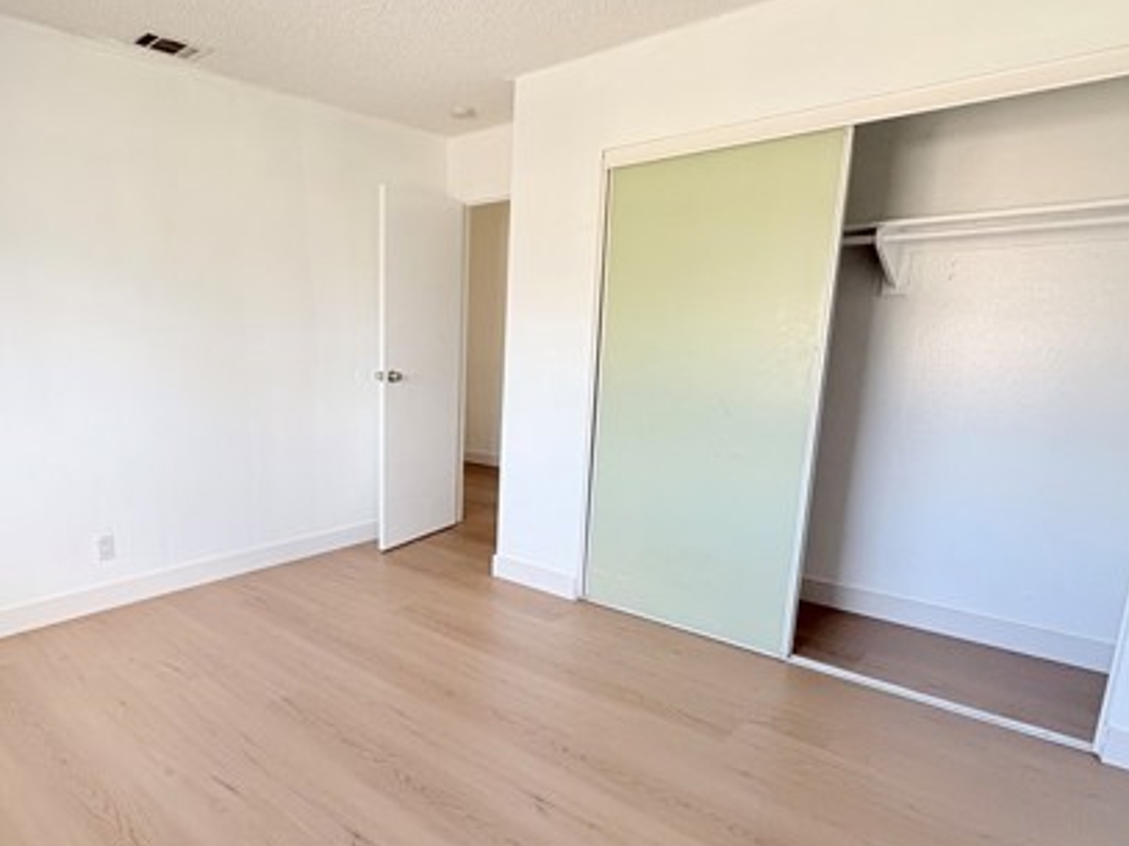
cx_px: 399
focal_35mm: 22
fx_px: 717
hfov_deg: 74.6
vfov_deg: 60.8
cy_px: 480
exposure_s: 1/99
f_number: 2.2
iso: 80
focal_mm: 2.22
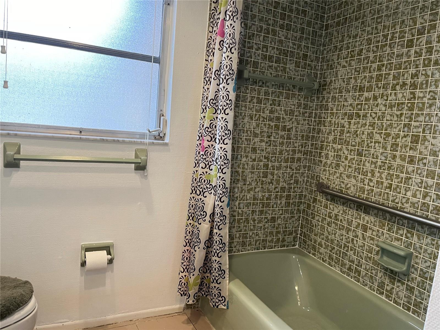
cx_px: 220
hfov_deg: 67.3
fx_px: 330
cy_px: 165
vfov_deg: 53.1
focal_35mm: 26
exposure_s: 1/60
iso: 200
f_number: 1.6
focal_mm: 5.1
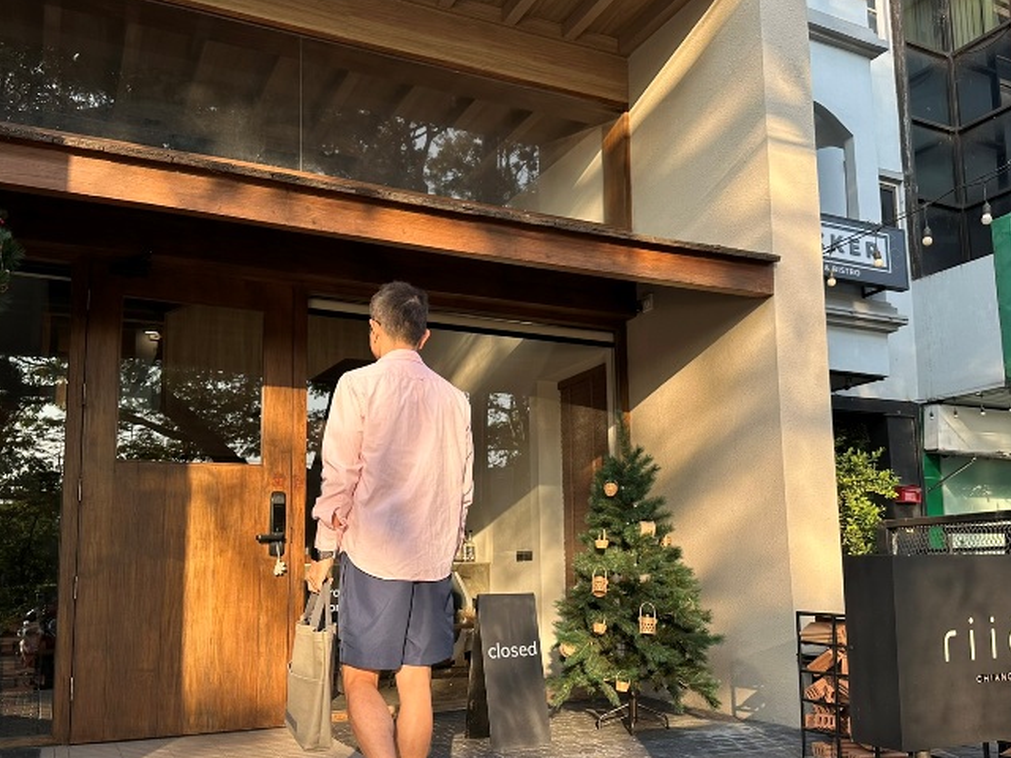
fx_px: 876
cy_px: 441
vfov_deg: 46.6
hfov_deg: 60.0
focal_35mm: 30
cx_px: 520
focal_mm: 6.86
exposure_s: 1/577
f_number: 1.78
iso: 80
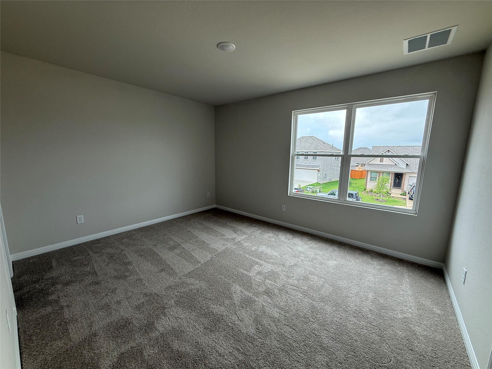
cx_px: 246
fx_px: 199
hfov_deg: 102.1
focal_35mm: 14
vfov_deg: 85.7
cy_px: 184
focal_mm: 2.22
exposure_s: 1/136
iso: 64
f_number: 2.2
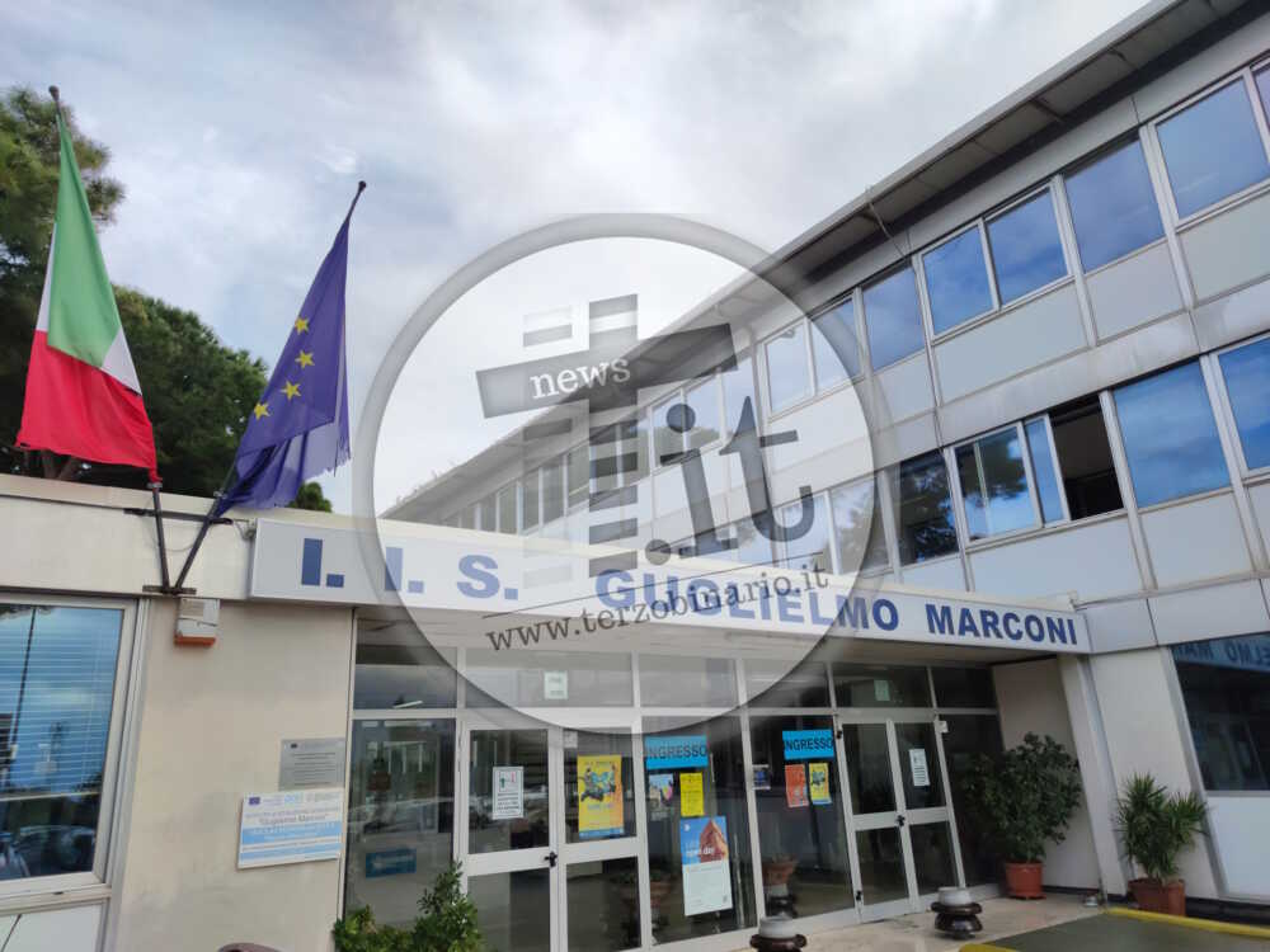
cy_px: 476
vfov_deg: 56.8
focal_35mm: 24
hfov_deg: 71.6
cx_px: 635
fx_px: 881
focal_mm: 6.72
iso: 50
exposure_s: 1/826
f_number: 1.69
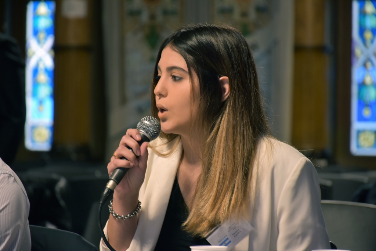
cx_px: 188
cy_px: 126
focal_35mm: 210
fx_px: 2193
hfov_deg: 9.8
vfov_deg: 6.5
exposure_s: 1/20
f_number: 5.6
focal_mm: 140
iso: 800
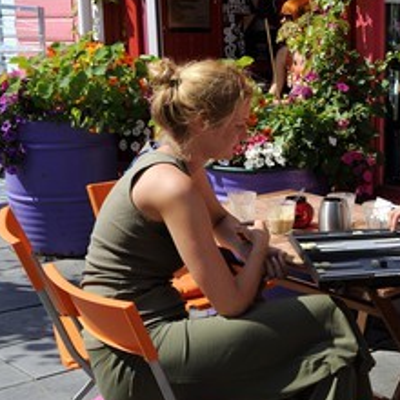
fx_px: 1059
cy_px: 231
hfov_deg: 20.8
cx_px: 380
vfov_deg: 21.4
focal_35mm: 81
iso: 200
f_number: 11
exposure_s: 1/160
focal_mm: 50
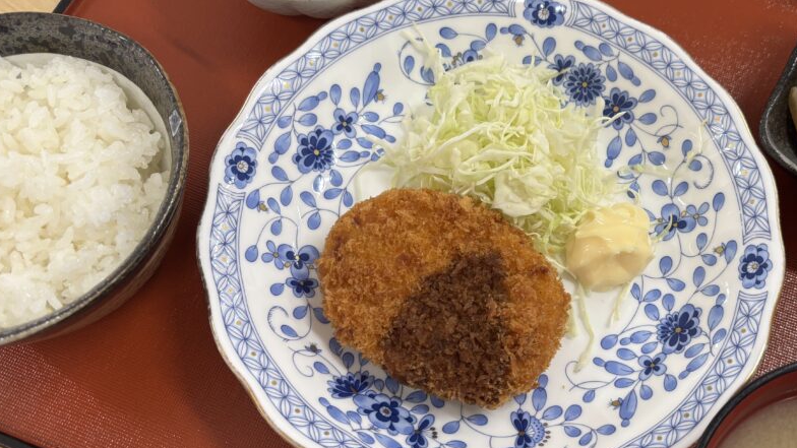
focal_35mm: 37
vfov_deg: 32.0
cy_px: 227
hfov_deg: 53.5
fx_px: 782
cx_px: 492
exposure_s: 1/121
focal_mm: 5.96
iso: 100
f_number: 1.6
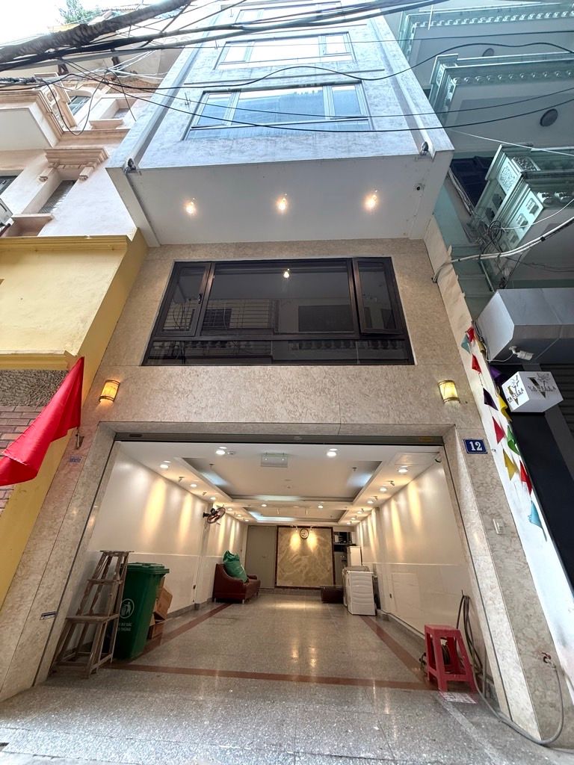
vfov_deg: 102.1
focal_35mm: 14
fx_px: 310
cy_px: 382
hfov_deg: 85.7
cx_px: 287
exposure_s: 1/100
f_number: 2.2
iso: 200
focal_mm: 2.22
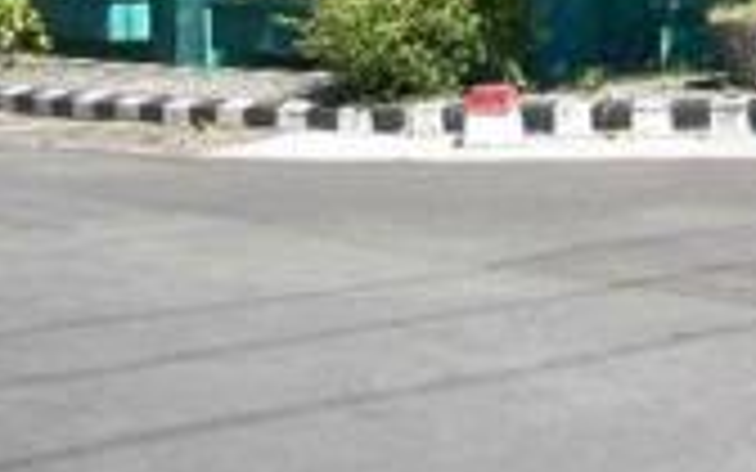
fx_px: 2555
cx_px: 835
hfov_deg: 16.3
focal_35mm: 124
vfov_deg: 10.0
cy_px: -396
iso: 80
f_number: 5.5
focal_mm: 5.7
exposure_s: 1/320
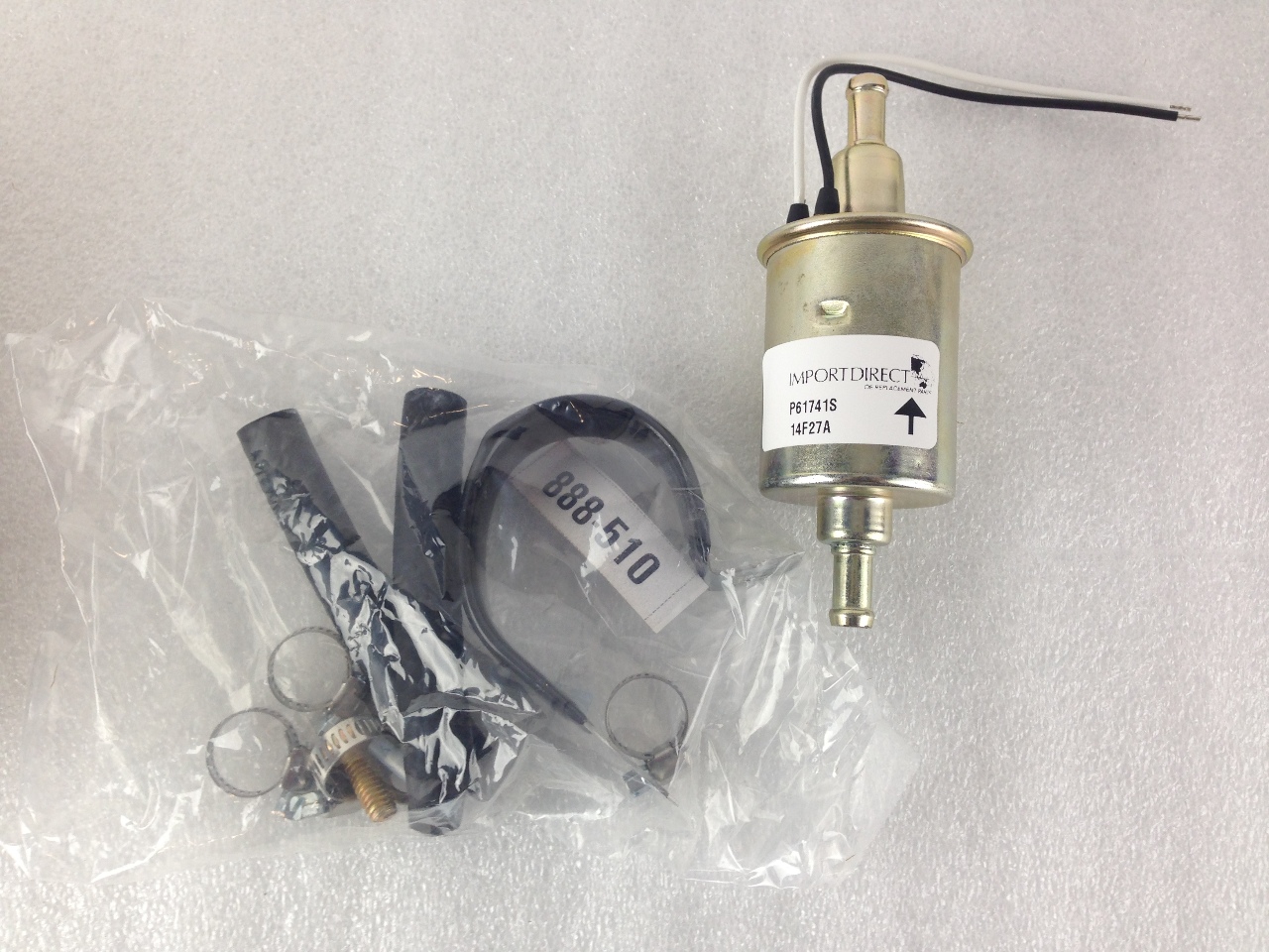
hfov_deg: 55.4
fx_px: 1210
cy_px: 476
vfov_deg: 42.9
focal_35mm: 33
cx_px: 634
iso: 50
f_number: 2.4
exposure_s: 1/60
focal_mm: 4.12
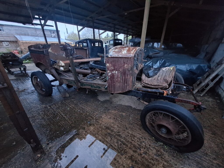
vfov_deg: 89.9
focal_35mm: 13
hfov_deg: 106.2
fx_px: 84
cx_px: 112
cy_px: 84
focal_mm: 1.74
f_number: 2.2
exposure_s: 1/17
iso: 640
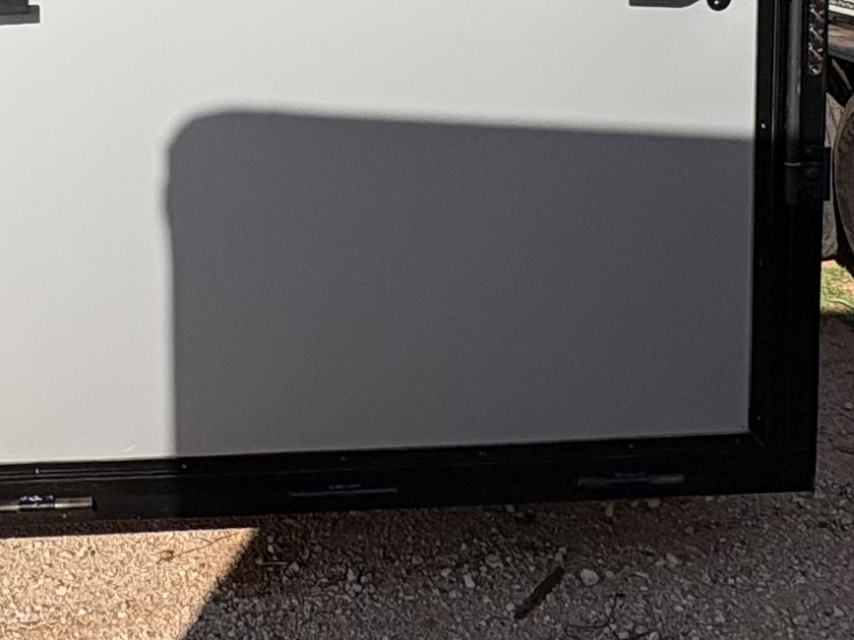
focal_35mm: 65
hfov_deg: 29.6
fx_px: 1604
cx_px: 290
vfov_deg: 21.5
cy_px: -51
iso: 50
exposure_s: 1/3390
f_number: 2.2
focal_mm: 2.22
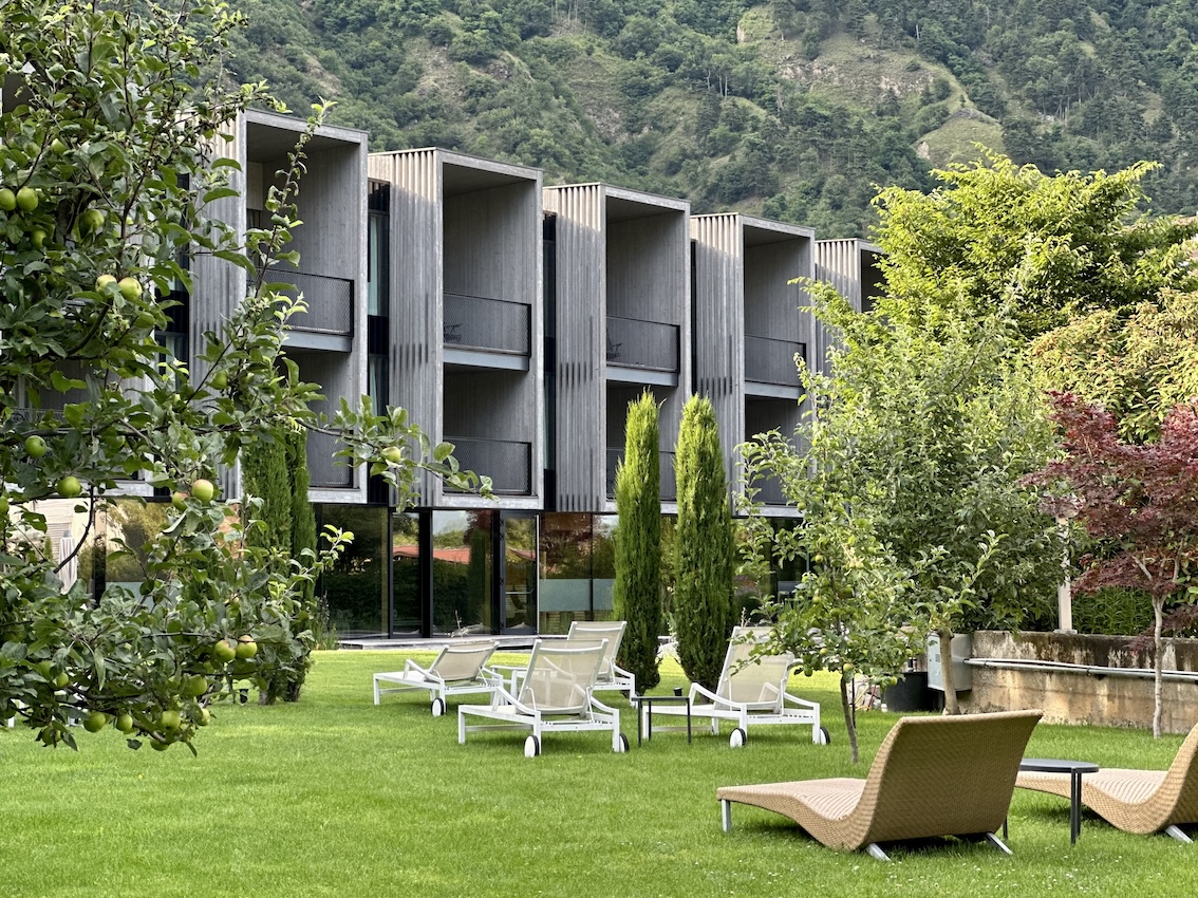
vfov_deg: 19.1
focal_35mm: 77
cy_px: 449
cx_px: 599
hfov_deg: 25.3
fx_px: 2664
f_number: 2.8
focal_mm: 9
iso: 80
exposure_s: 1/121
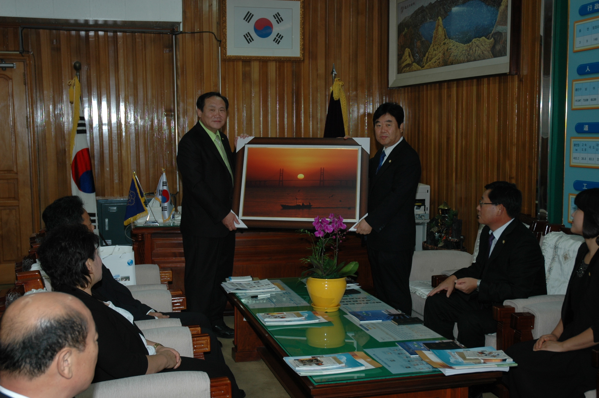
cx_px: 300
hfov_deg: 42.4
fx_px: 773
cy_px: 199
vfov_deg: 28.9
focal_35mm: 46
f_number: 4
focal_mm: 31
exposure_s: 1/60
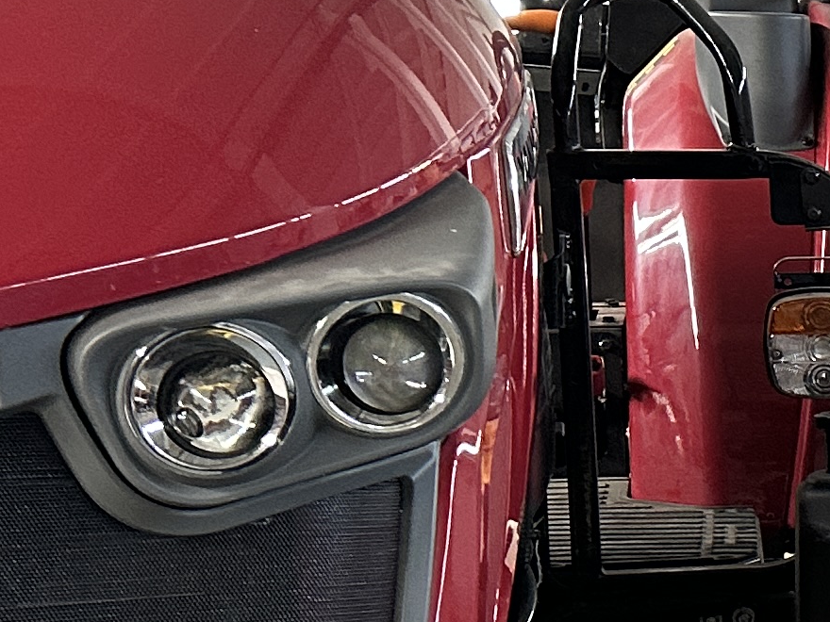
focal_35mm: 110
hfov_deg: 15.5
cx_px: 1477
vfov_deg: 13.4
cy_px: 492
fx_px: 2638
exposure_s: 1/60
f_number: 1.78
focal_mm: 6.86
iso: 320
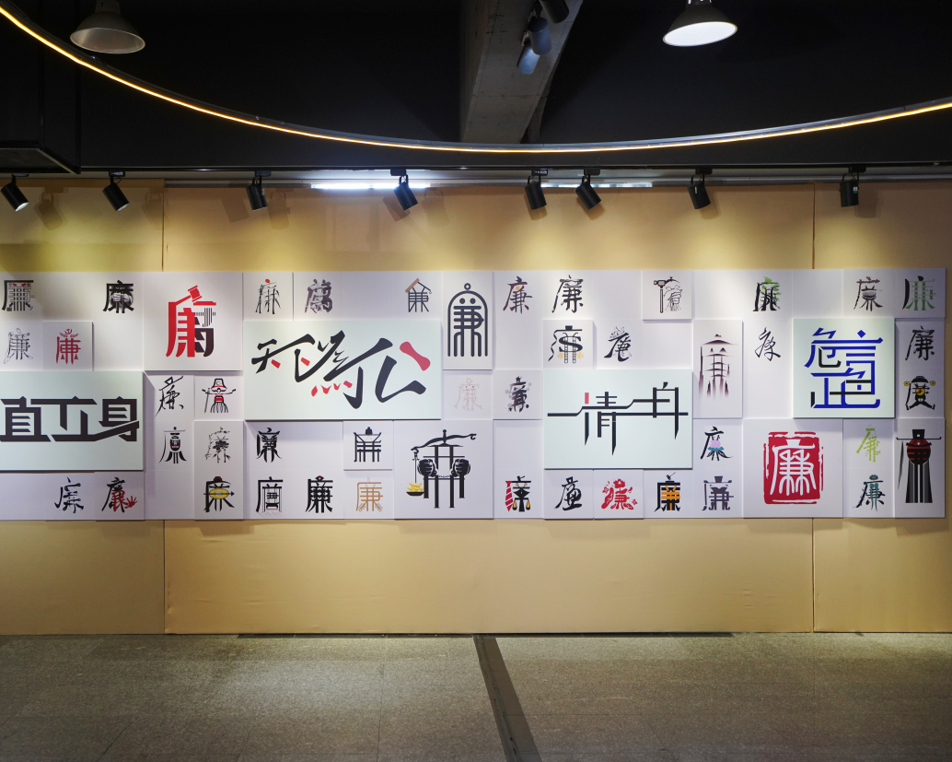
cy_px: 390
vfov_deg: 41.1
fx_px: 1014
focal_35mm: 36
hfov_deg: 50.0
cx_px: 378
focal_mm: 31
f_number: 4
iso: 1000
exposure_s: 1/160
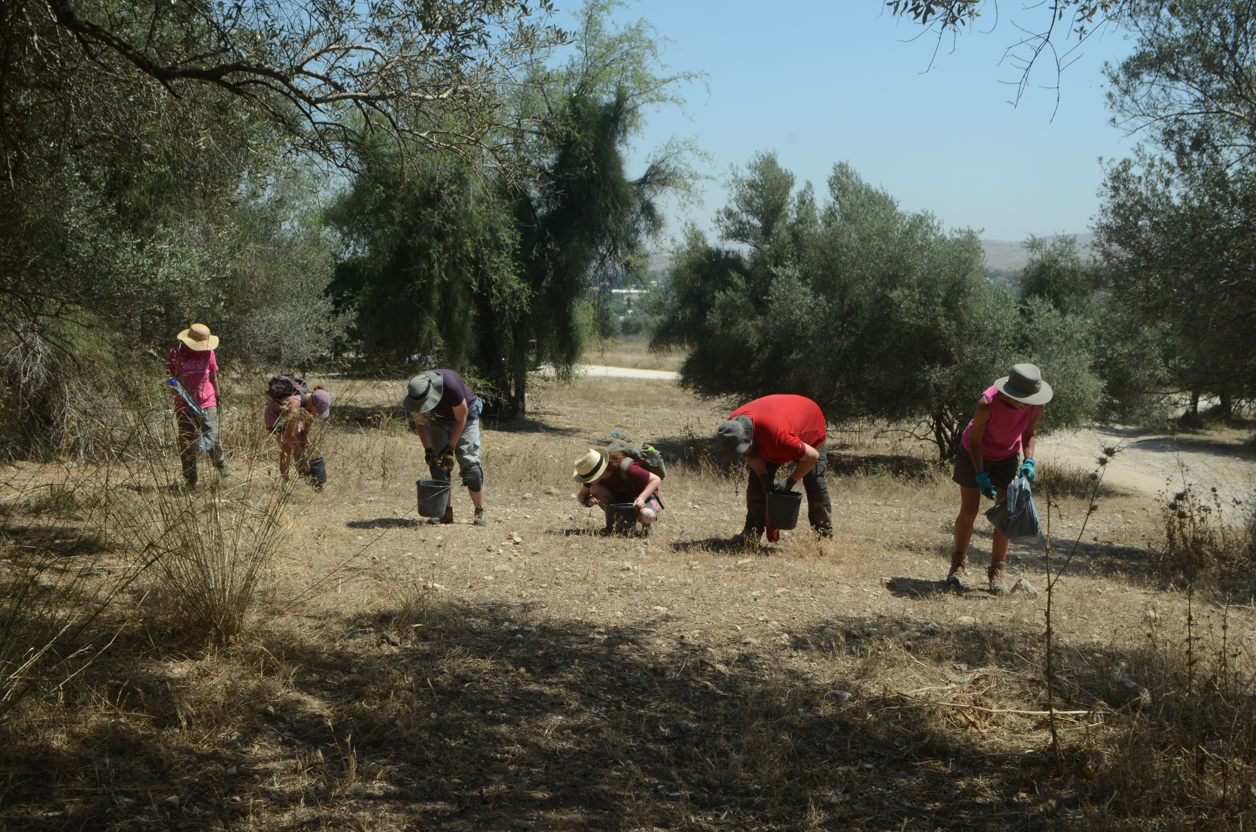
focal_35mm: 30
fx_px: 1044
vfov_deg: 43.4
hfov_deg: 62.0
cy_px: 416
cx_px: 628
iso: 400
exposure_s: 1/500
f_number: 11
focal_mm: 20
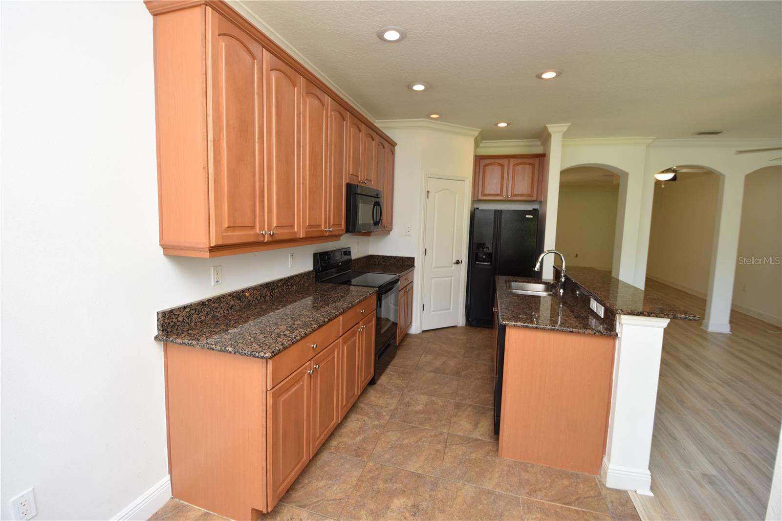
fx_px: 326
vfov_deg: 77.3
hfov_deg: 100.4
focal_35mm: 15
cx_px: 391
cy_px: 260
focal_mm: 10
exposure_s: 1/60
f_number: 4
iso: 400
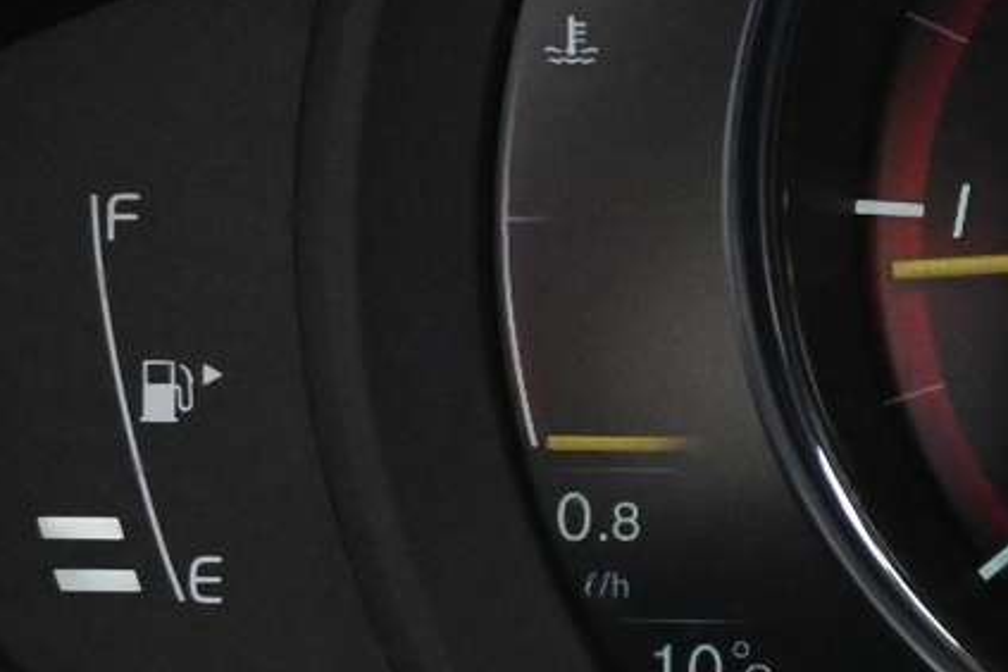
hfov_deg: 13.9
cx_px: 1396
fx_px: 3944
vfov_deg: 9.7
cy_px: 207
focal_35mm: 141
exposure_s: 1/40
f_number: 4.2
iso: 6400
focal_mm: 24.5
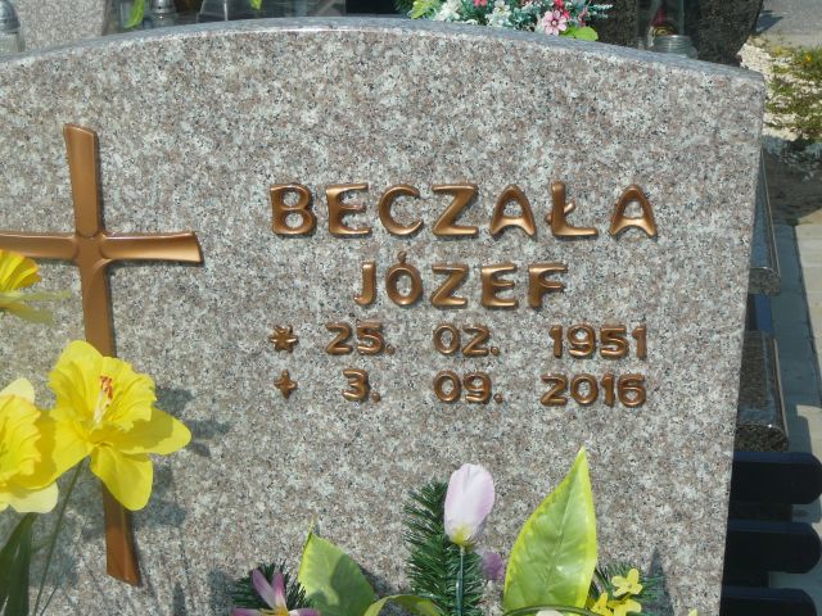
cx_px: 411
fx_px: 1828
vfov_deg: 19.1
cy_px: 308
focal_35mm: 77
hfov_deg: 25.3
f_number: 6.3
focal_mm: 11.5
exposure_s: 1/500
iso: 80
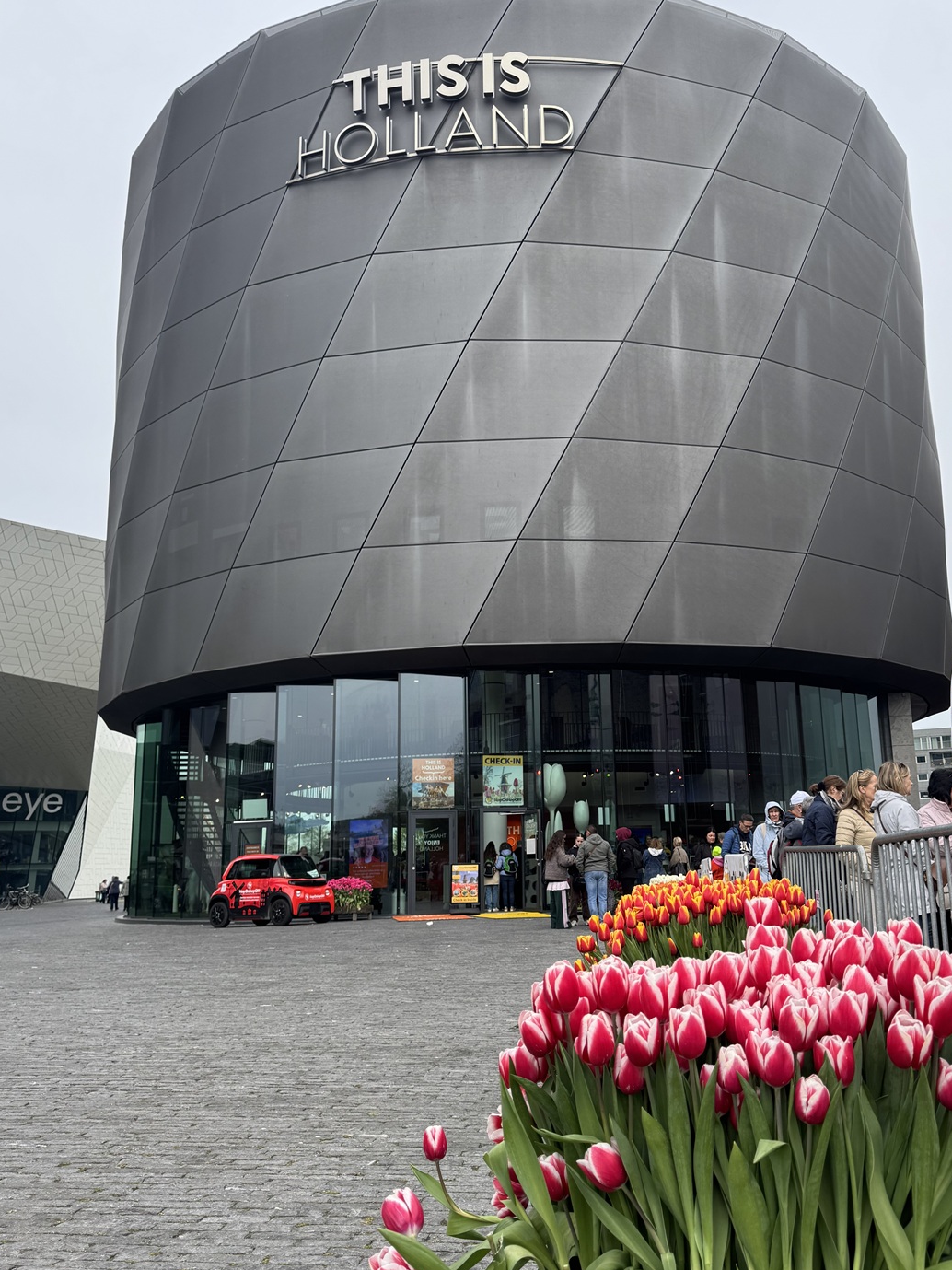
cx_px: 552
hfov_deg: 48.0
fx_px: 1064
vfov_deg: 61.6
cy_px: 664
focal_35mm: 29
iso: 80
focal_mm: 6.76
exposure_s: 1/995
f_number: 1.78
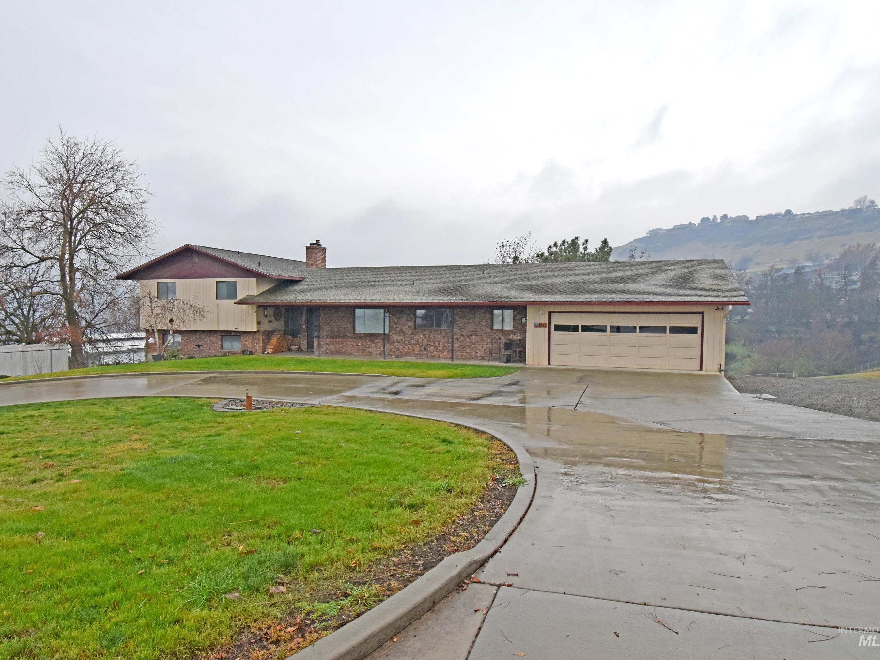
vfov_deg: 58.9
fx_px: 585
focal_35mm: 23
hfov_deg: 73.8
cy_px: 330
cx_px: 413
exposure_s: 1/200
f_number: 7.1
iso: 400
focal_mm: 14
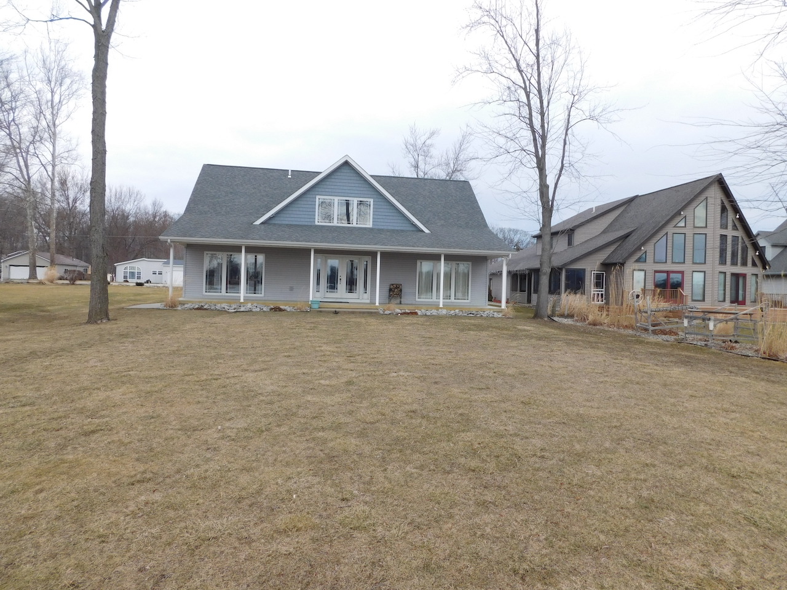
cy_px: 295
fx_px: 523
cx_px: 394
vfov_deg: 58.9
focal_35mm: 23
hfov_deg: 73.9
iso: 125
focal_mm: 4
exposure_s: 1/1000
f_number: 3
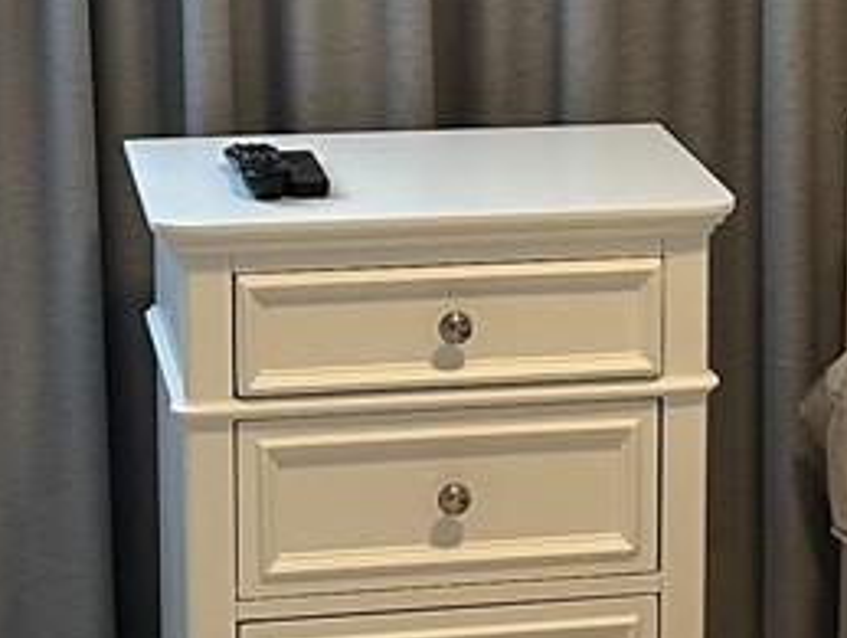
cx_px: 857
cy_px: 108
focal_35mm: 148
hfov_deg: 13.1
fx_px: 3626
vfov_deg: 10.0
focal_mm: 6.86
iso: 250
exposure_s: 1/90
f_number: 1.78
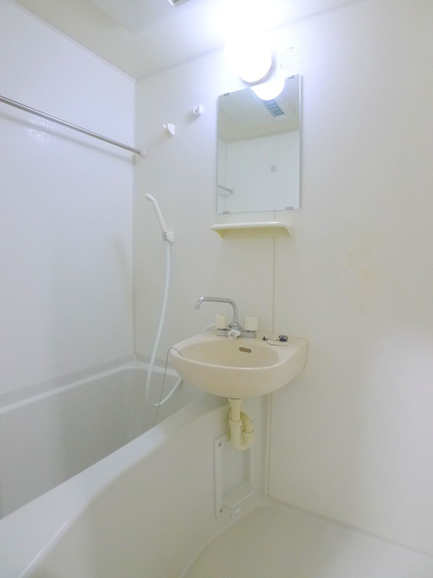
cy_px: 289
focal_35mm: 24
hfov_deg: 56.8
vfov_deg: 71.6
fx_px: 400
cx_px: 216
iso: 400
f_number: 2
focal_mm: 5.1
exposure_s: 1/40
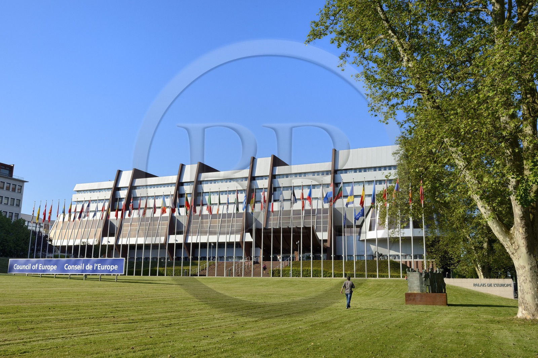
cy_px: 179
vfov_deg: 42.3
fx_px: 463
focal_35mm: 31
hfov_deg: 60.3
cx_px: 269
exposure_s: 1/250
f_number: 11
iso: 200
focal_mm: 31
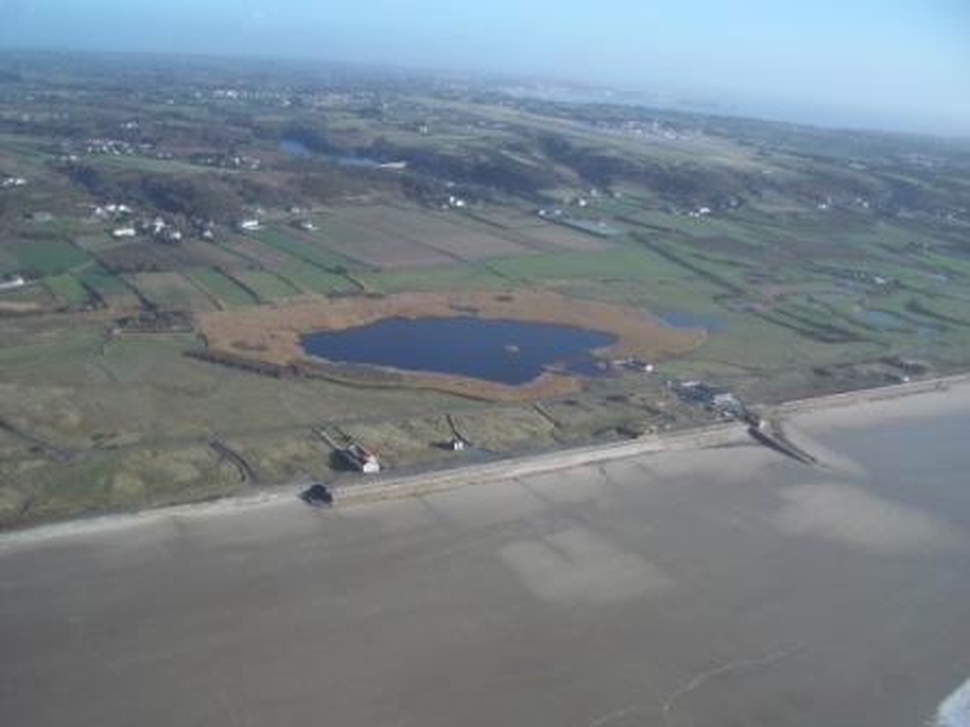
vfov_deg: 40.7
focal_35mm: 35
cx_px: 485
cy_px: 364
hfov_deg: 52.6
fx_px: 981
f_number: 4.3
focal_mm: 5.8
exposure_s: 1/400
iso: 50
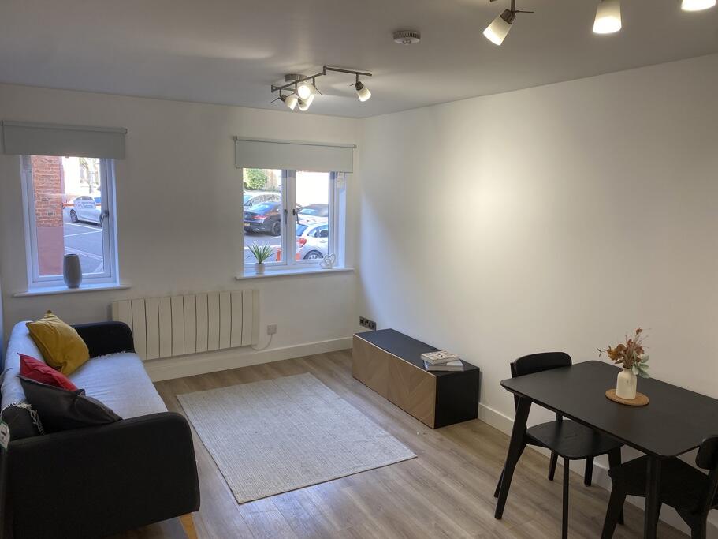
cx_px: 359
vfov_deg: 53.1
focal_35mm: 26
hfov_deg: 67.3
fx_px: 539
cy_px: 270
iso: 80
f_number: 1.8
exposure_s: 1/100
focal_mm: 4.25
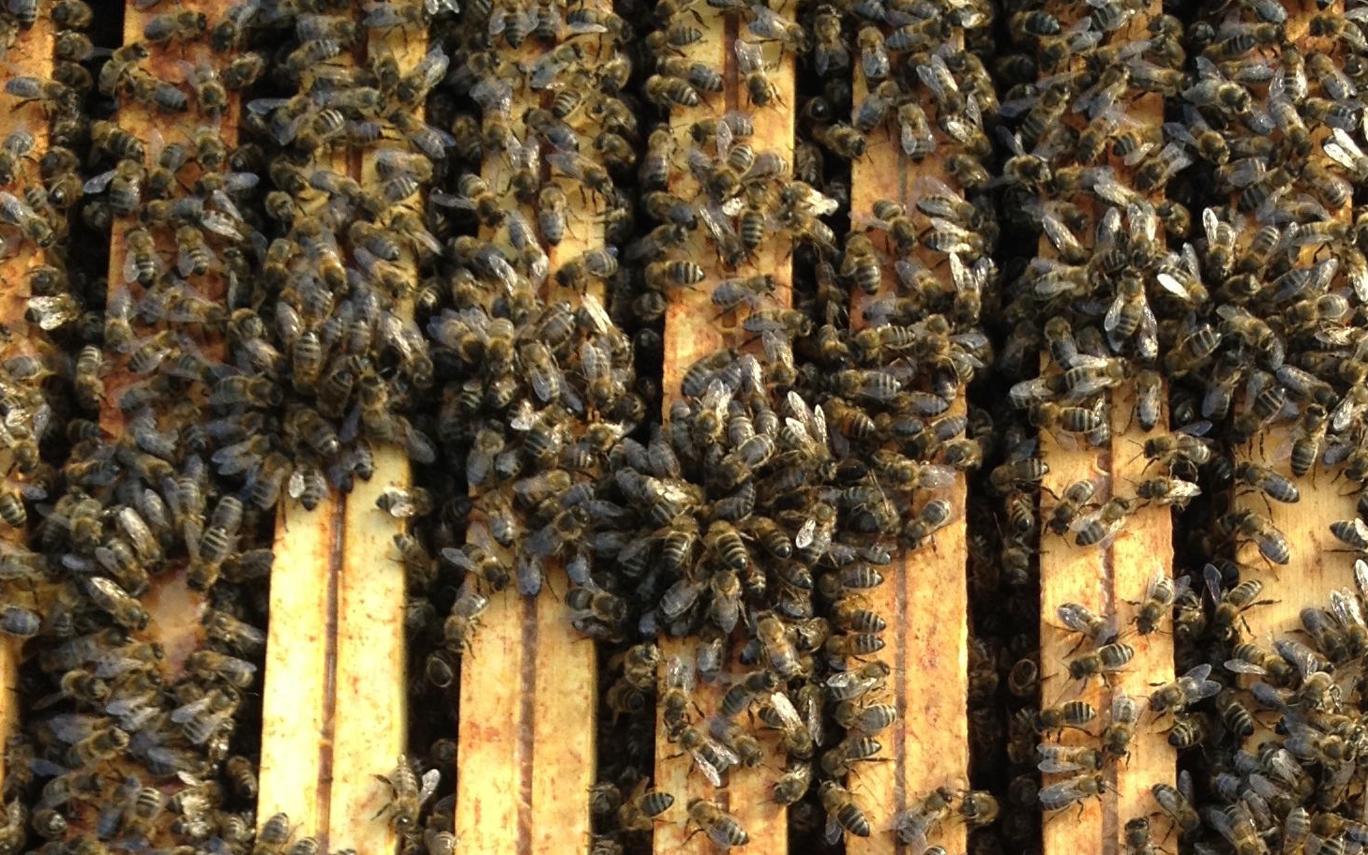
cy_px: 1088
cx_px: 943
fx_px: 3095
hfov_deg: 24.8
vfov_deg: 15.1
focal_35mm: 83
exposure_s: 1/164
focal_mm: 4.28
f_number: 2.4
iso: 50
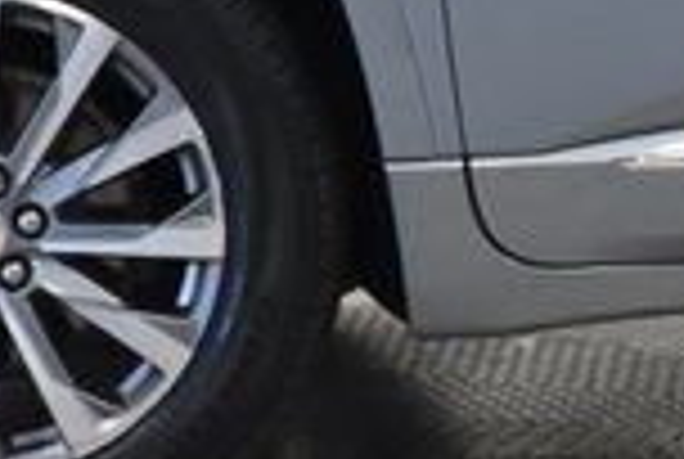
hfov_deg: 5.3
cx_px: 1400
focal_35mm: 377
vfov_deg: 3.6
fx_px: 7177
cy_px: -360
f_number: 4.5
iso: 1600
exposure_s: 1/80
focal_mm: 56
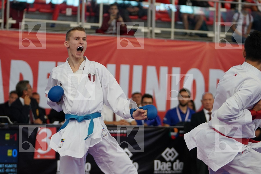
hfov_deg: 15.2
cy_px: 87
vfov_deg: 10.2
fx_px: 979
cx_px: 130
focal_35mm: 135
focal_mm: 90
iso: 1000
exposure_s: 1/1000
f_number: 2.8
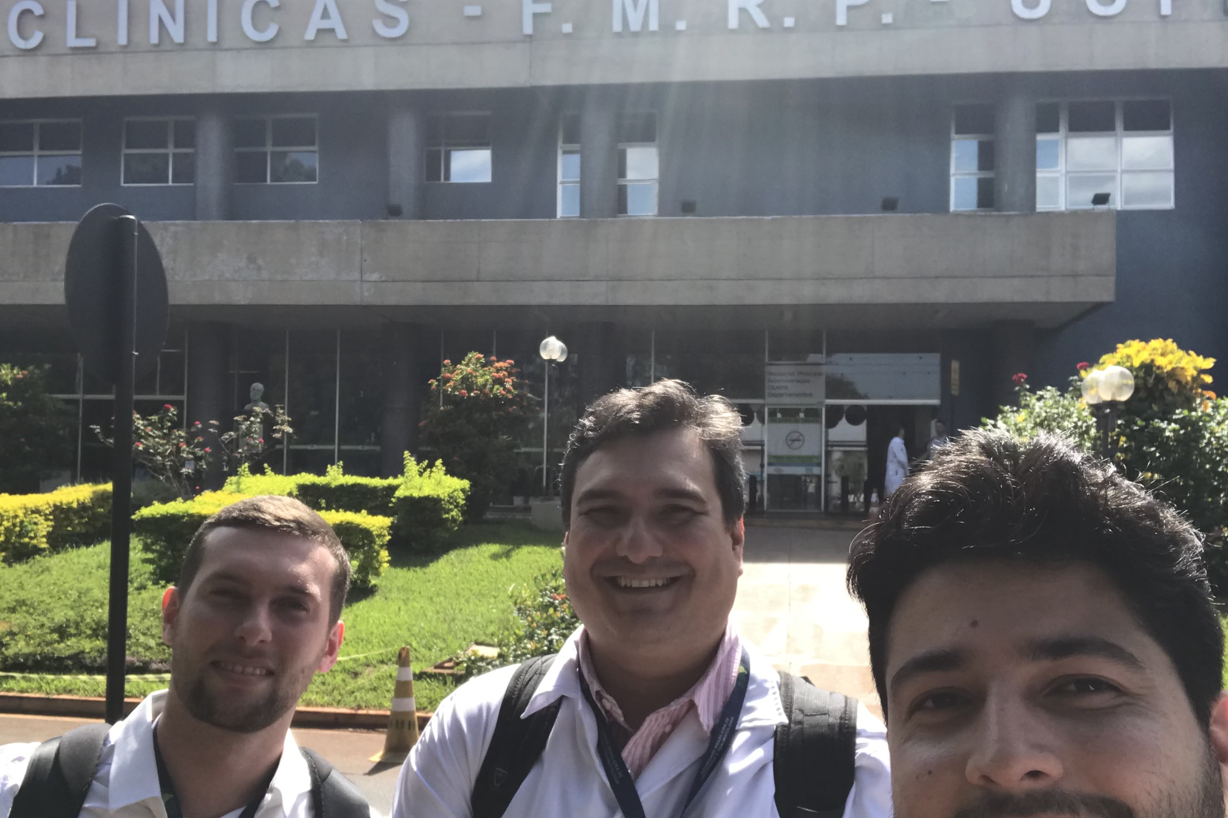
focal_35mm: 39
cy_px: 453
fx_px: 1330
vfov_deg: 34.2
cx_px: 593
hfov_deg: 49.5
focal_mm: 2.87
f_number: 2.2
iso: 25
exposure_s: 1/534
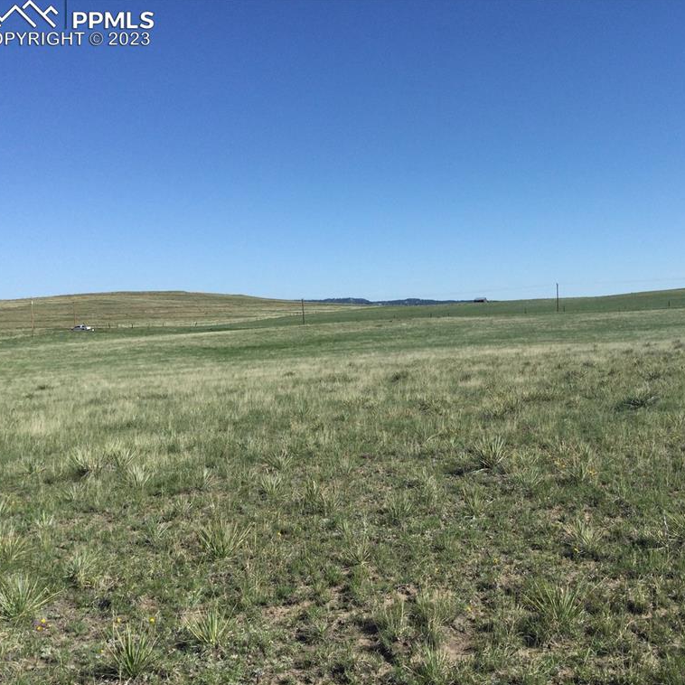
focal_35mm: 37
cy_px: 342
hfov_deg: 44.5
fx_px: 828
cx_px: 436
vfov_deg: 44.9
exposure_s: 1/1481
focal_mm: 3.3
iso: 25
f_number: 2.4
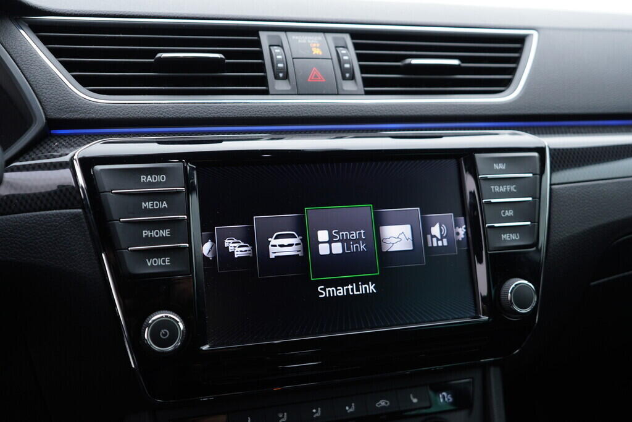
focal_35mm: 36
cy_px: 211
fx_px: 632
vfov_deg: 36.9
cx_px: 316
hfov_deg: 53.1
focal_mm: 24
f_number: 2.8
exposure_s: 1/40
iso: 160
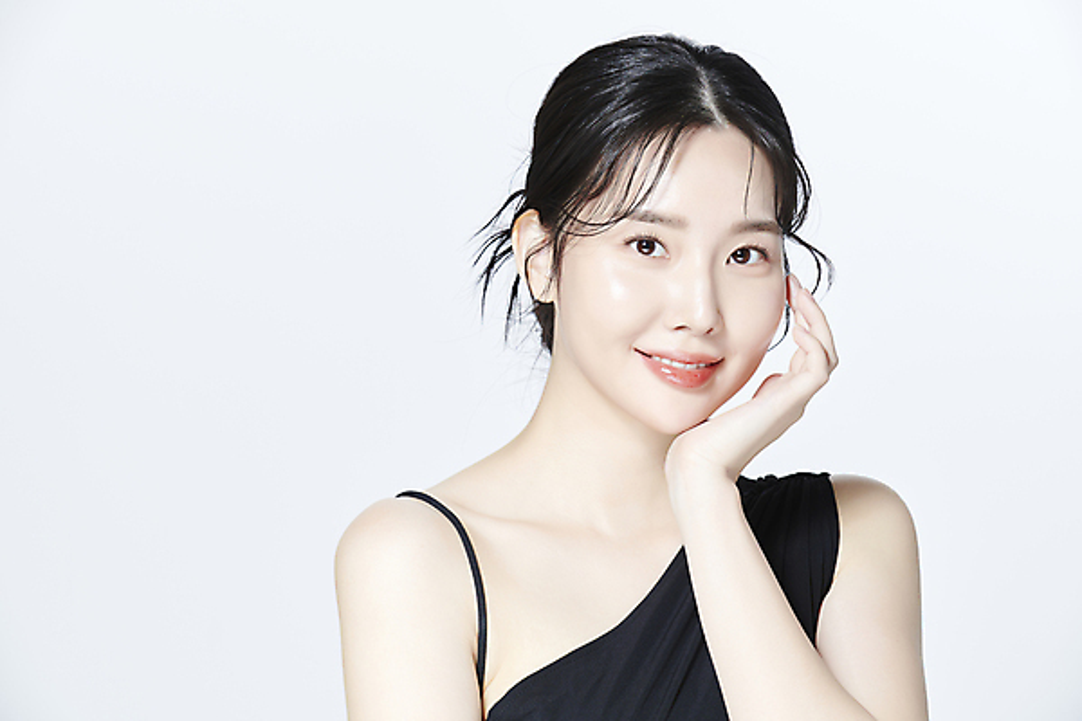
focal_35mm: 140
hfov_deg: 14.7
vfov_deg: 9.8
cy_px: 360
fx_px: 4207
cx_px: 541
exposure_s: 1/125
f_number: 10
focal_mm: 140
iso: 64
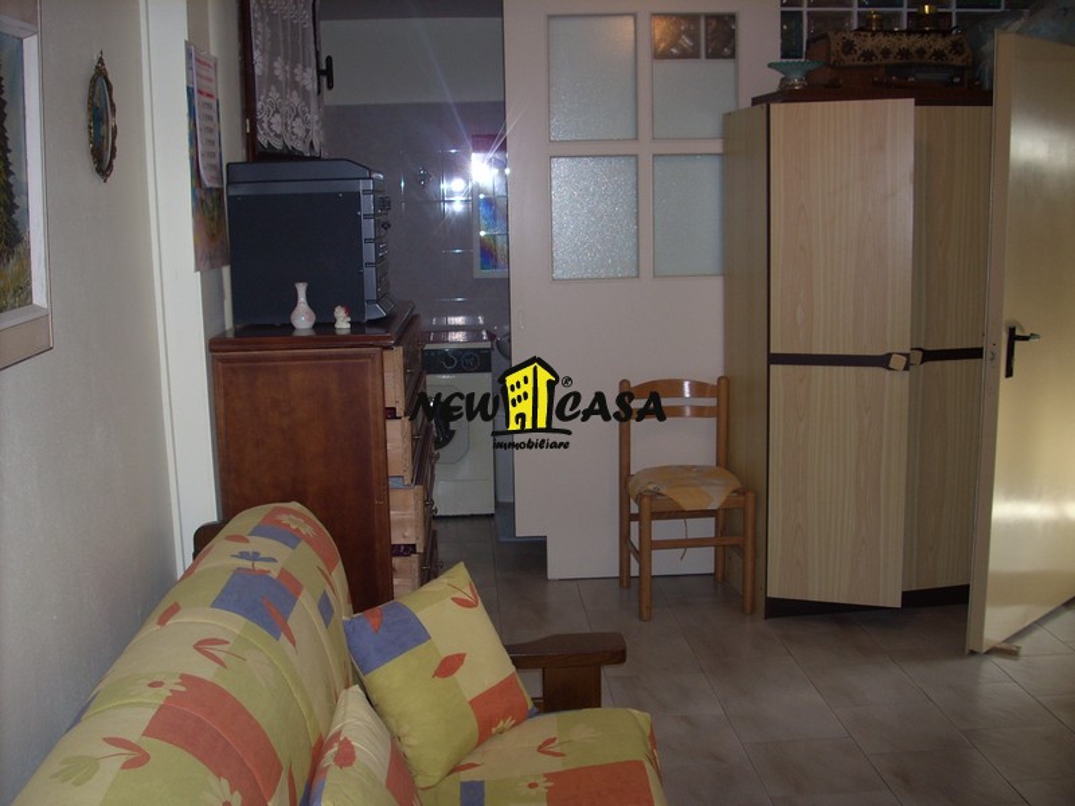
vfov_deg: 38.7
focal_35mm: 37
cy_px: 403
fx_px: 1149
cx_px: 538
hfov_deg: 50.1
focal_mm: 6.2
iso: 64
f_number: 2.8
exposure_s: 1/30
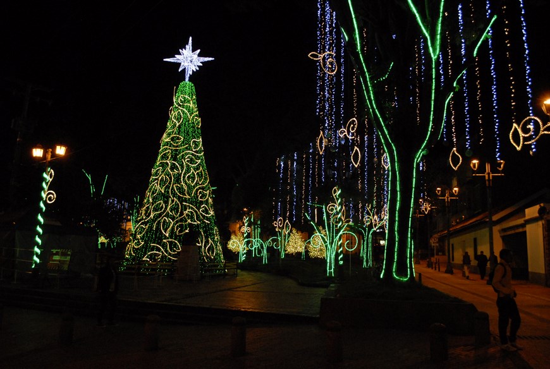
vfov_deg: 48.1
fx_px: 413
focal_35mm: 27
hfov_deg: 67.3
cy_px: 184
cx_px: 275
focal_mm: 18
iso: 1250
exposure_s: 1/50
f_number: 4.5
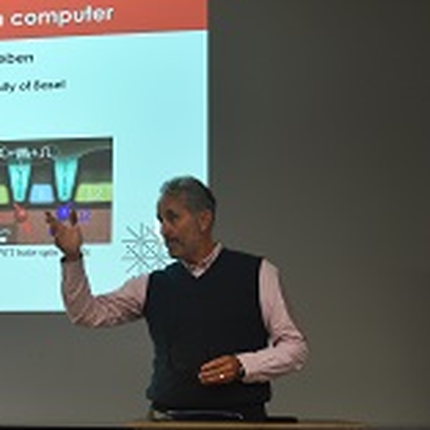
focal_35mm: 62
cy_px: 270
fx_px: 873
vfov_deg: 27.6
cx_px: 91
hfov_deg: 27.2
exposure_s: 1/80
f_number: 4.5
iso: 400
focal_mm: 19
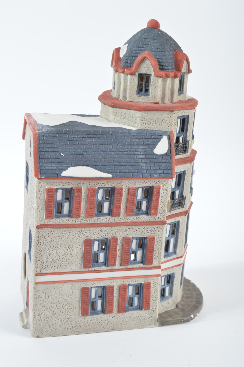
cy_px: 184
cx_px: 122
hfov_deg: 21.5
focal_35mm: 63
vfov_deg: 31.9
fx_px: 642
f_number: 11
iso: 100
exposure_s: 1/160
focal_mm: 42
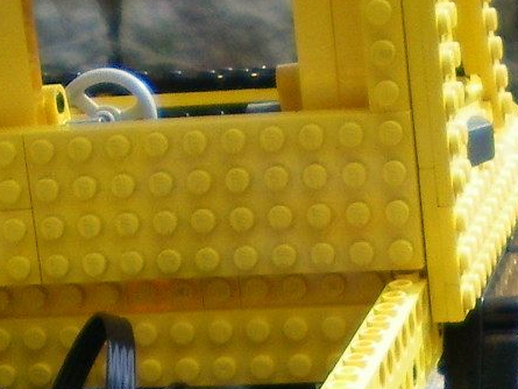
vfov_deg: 8.3
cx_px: 346
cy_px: 535
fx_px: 2619
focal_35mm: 175
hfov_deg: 11.3
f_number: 3.1
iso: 64
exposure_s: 1/400
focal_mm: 6.3
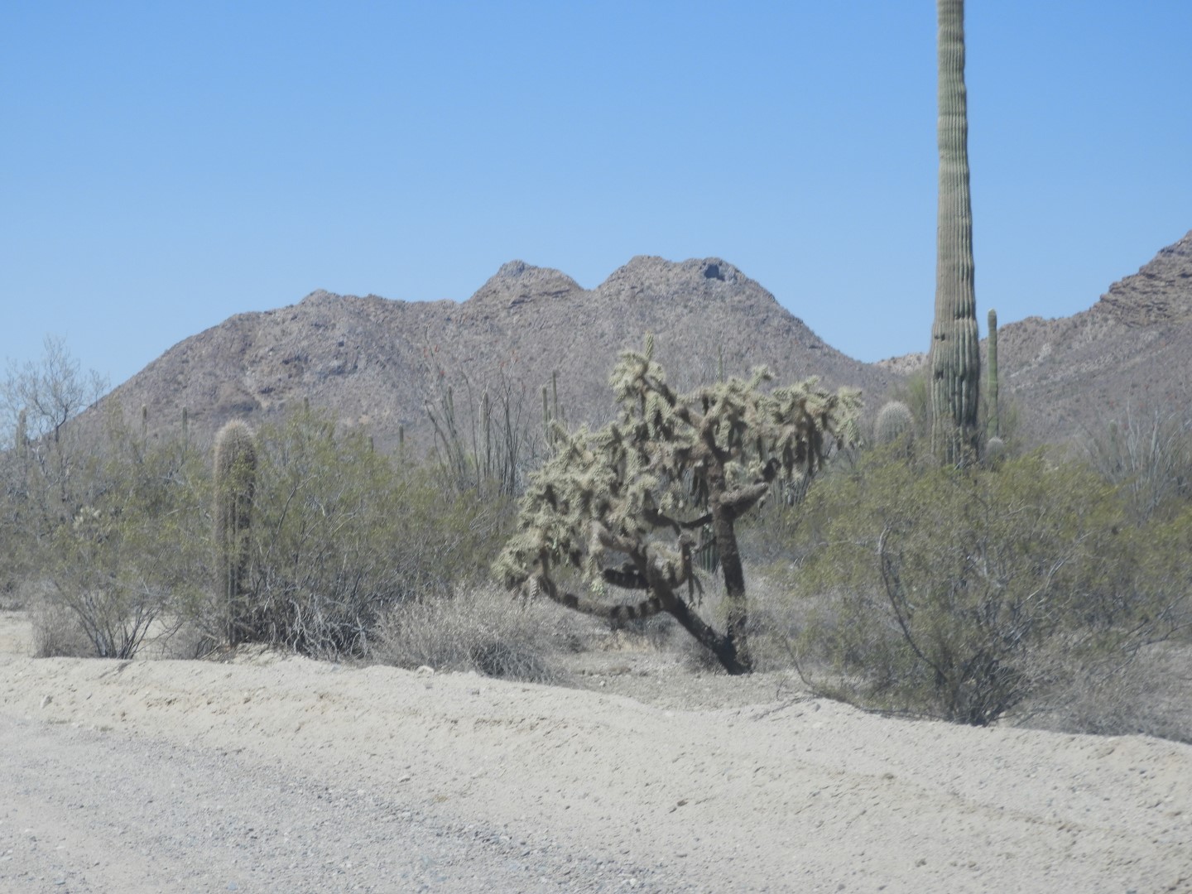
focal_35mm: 95
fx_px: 3271
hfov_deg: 20.7
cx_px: 596
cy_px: 447
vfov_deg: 15.6
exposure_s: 1/640
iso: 100
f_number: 4.8
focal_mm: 17
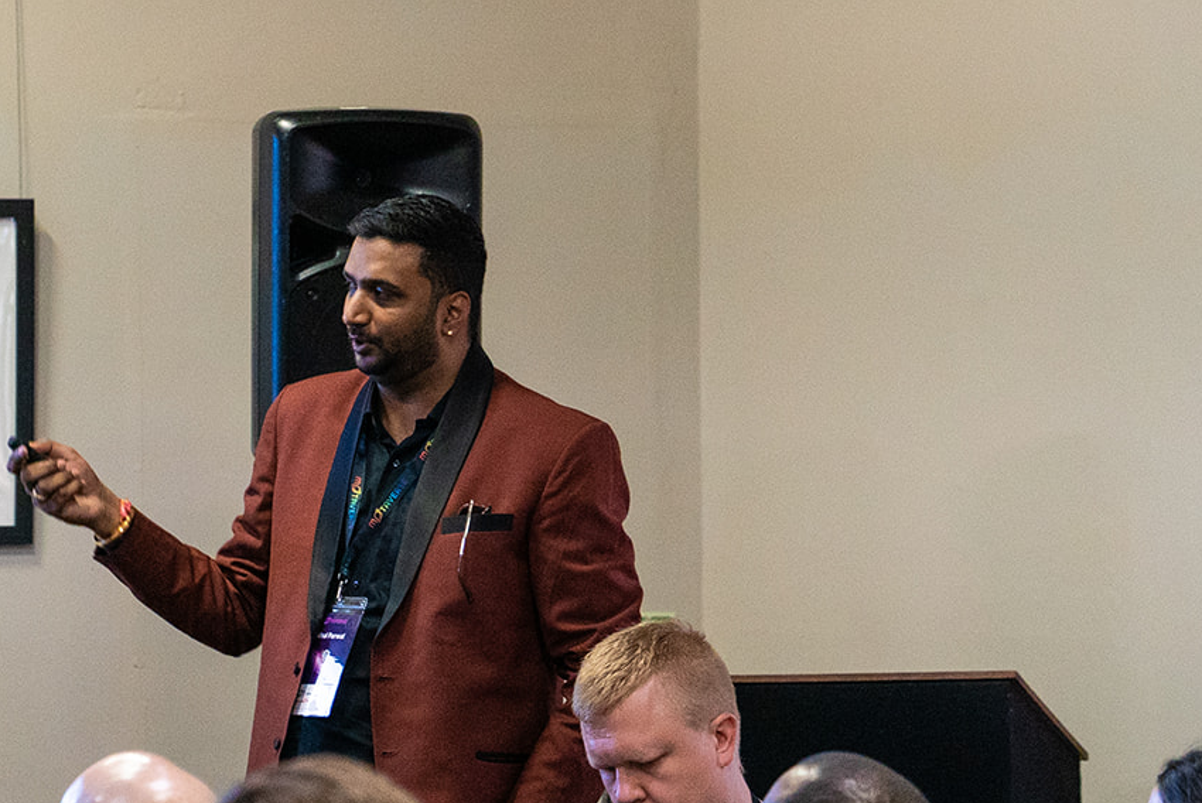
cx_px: 346
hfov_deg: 7.6
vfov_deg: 5.1
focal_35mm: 271
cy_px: 606
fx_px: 9054
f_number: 5.6
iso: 5000
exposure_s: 1/125
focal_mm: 144
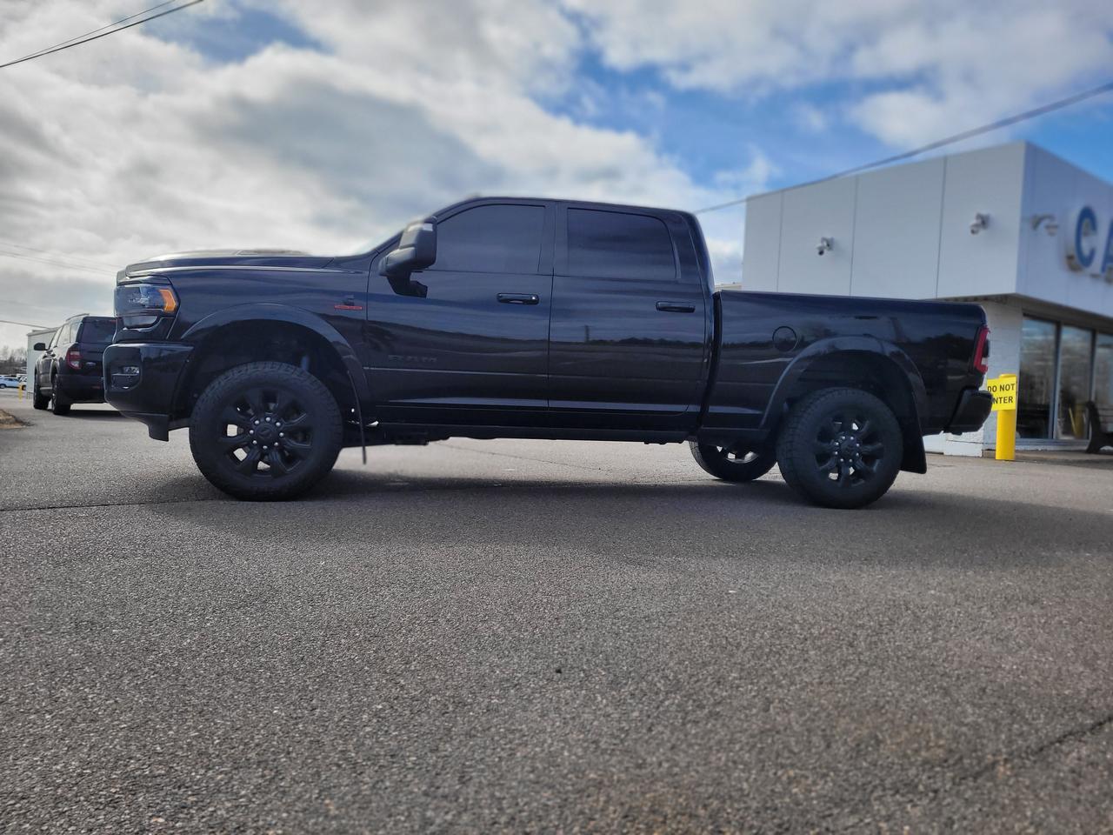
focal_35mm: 26
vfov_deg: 53.1
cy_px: 418
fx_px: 836
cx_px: 556
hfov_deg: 67.3
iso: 40
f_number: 1.8
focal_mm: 5.4
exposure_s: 1/2339
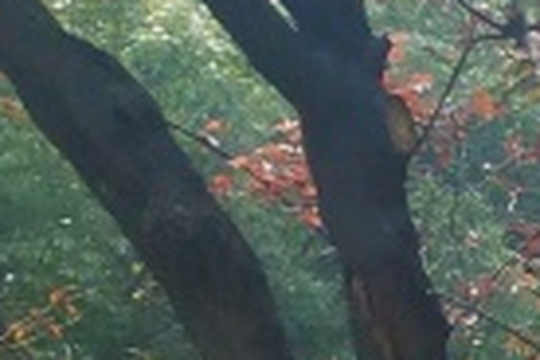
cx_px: 1718
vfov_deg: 5.6
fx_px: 3465
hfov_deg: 7.6
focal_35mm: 231
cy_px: 1068
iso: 129
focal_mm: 3.95
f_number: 1.8
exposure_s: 1/1658
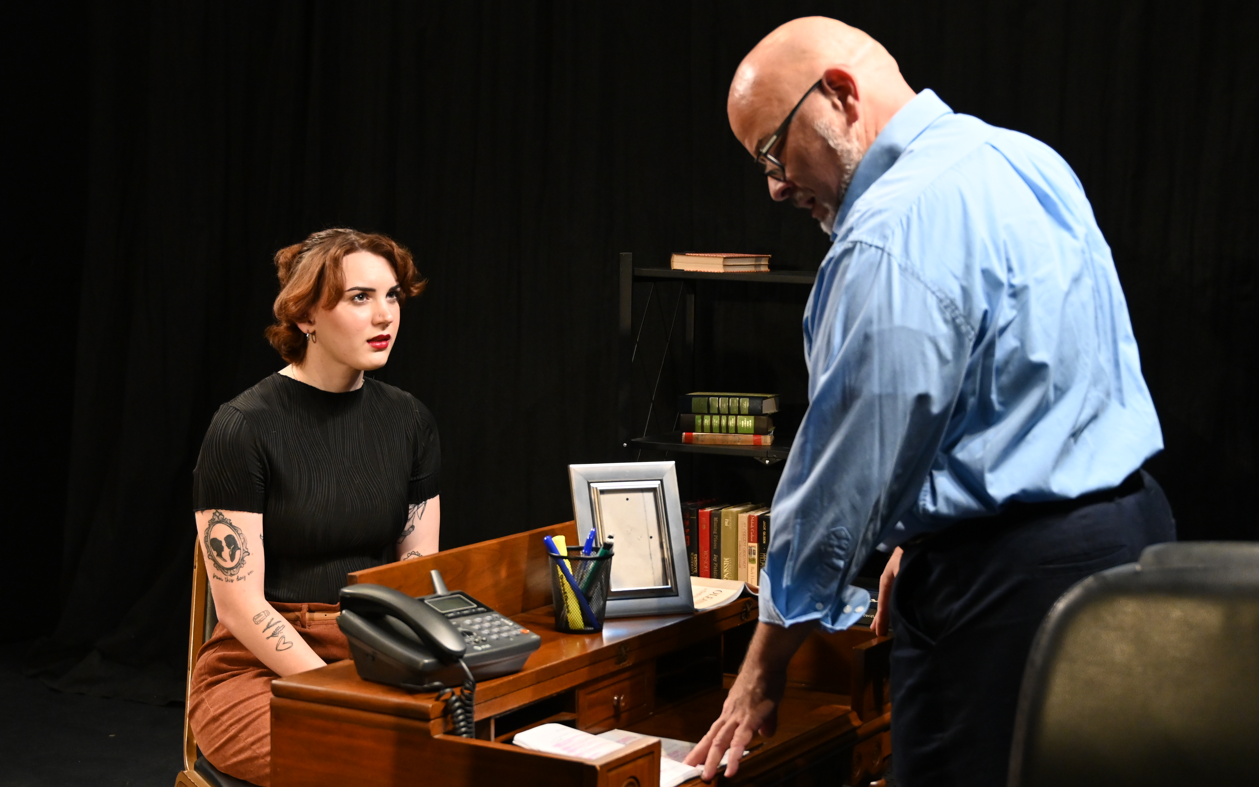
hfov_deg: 31.7
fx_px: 2216
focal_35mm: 65
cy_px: 437
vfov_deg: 20.1
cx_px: 654
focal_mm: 37
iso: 2000
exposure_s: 1/125
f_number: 4
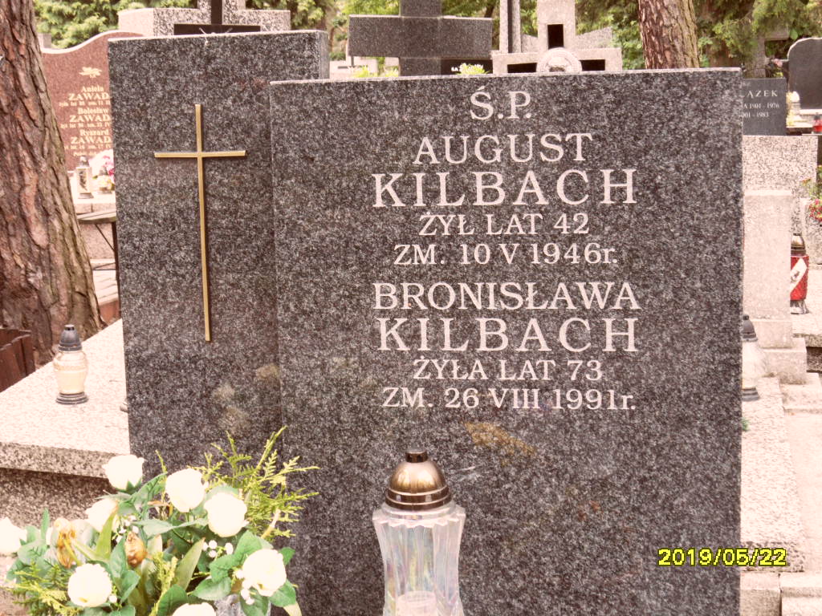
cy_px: 308
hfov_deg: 32.2
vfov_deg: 24.4
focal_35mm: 60
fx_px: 1425
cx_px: 411
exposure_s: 1/45
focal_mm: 10.3
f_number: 4
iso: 120
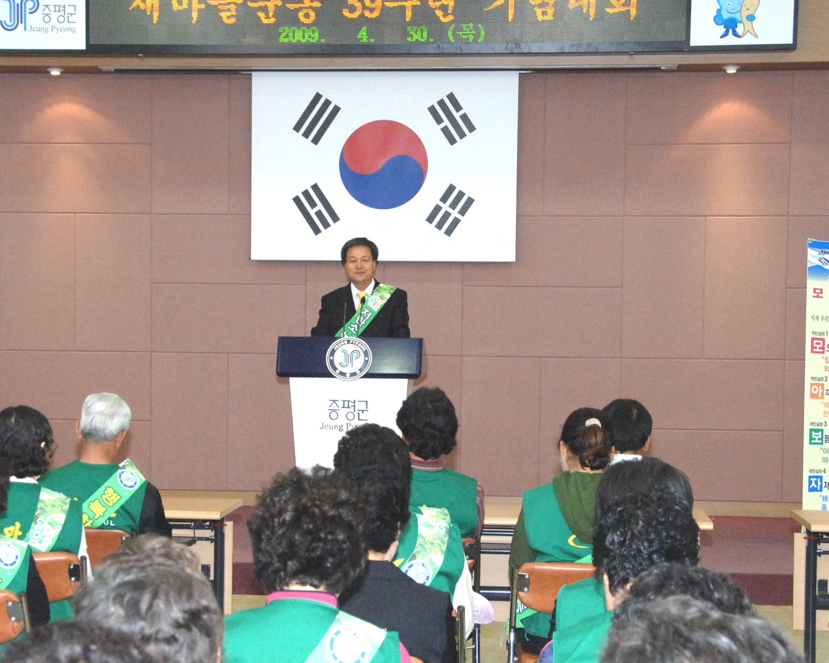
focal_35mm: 78
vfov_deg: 19.7
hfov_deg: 24.5
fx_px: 1907
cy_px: 357
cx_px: 337
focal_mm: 35
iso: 800
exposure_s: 1/60
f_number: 6.7
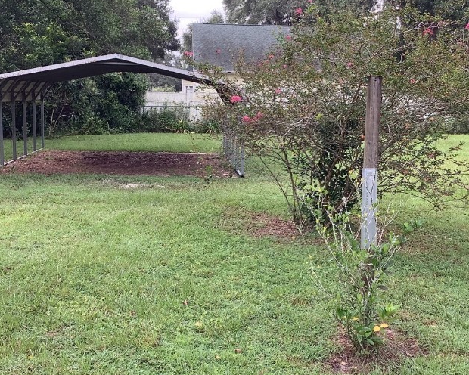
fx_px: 694
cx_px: 215
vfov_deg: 30.3
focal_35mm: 50
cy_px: 184
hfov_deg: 37.3
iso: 25
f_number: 2.4
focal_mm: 3.3
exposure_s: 1/132
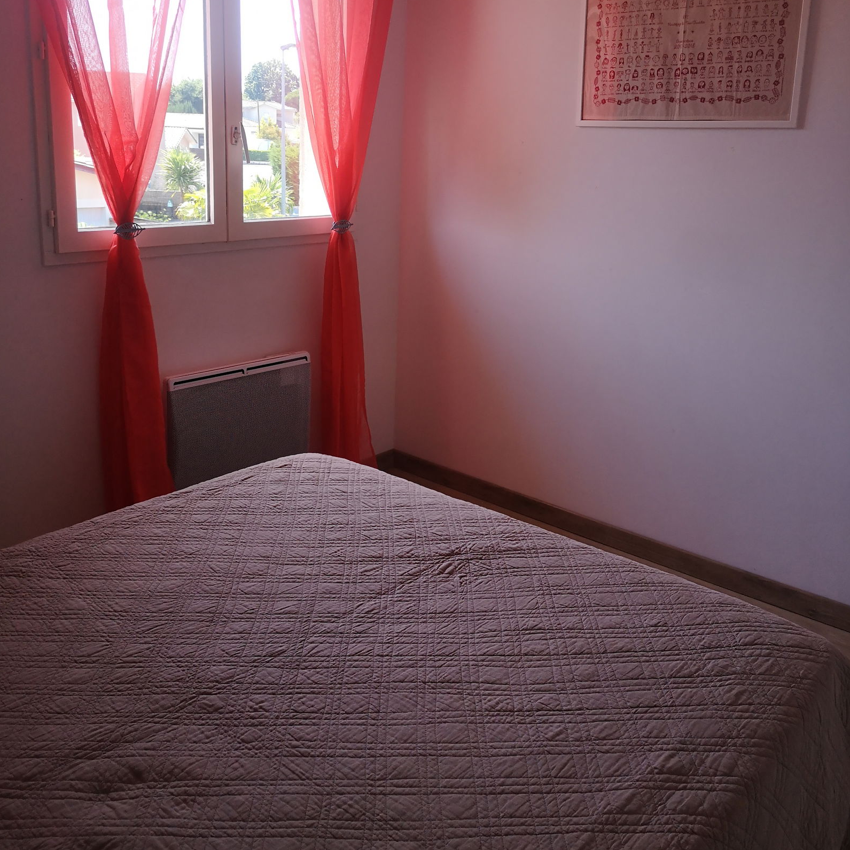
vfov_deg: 50.7
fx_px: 889
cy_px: 327
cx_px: 424
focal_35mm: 32
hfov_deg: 51.1
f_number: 1.8
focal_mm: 3.95
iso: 50
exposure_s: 1/231
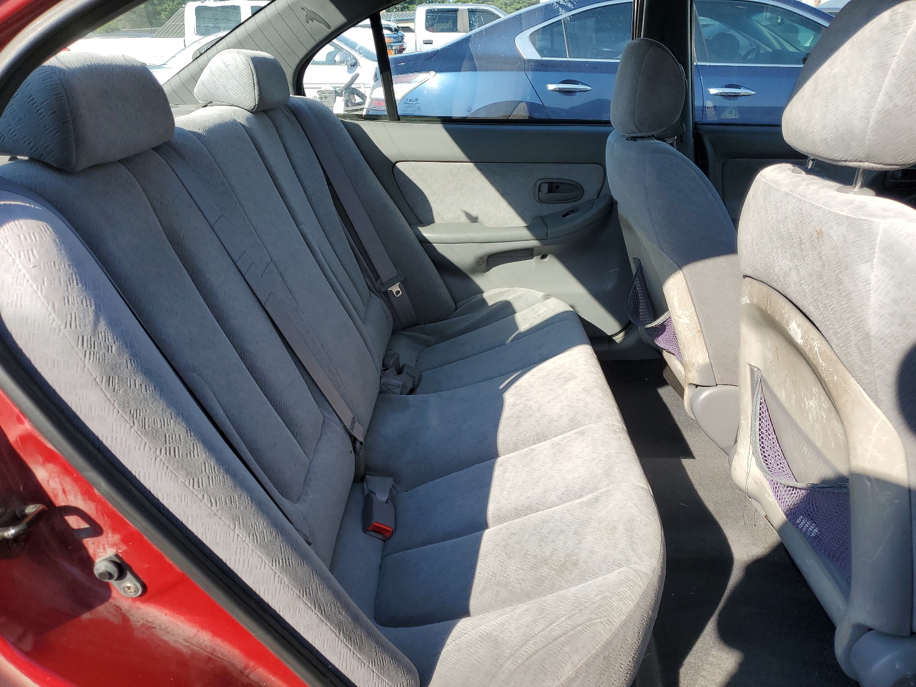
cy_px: 344
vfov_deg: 53.1
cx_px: 458
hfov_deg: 67.3
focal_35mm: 26
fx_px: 688
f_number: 1.5
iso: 50
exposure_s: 1/1429
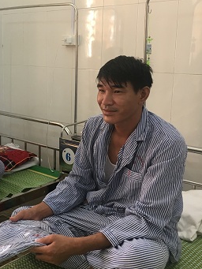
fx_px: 397
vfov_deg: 37.4
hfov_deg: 27.7
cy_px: 120
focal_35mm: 51
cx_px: 27
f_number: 2.2
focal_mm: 4.15
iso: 80
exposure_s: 1/33
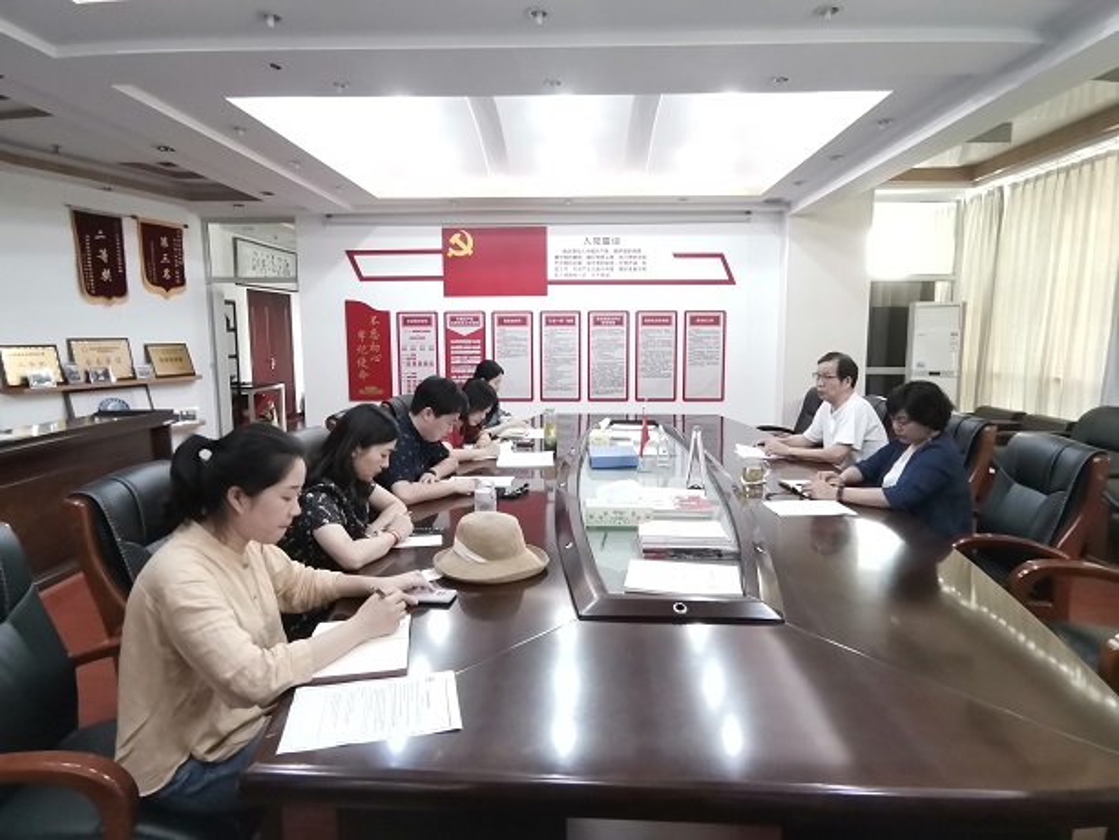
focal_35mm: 21
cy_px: 420
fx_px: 679
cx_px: 560
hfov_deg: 79.0
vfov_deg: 63.5
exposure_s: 1/16.7
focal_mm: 2.26
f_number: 2.2
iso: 640
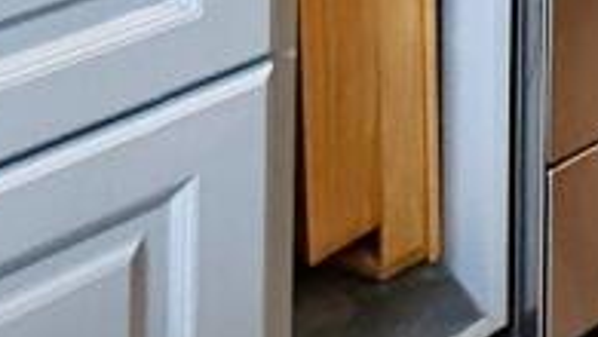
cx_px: 935
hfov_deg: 21.5
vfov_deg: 10.3
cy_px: -714
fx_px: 1269
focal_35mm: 80
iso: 400
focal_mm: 2.22
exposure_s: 1/60
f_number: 2.2
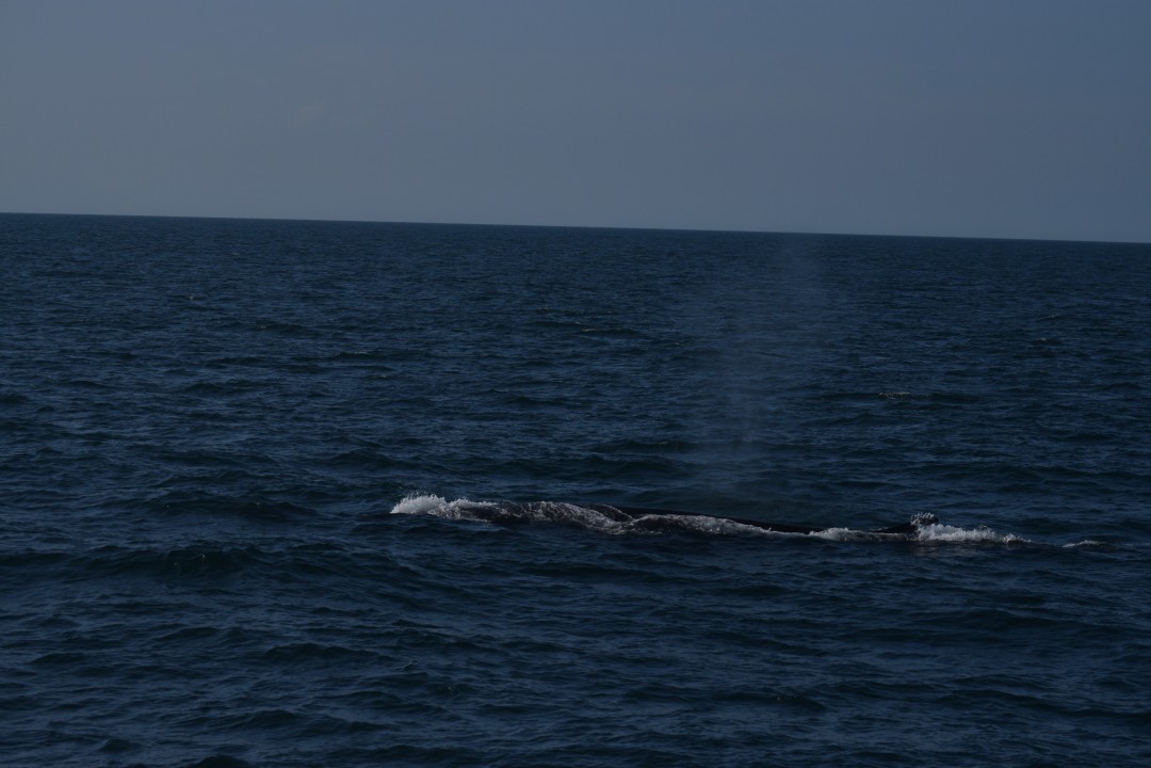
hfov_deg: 18.2
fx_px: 3597
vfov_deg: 12.2
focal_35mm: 112
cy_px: 384
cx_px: 576
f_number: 7.1
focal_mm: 75
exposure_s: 1/4000
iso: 200
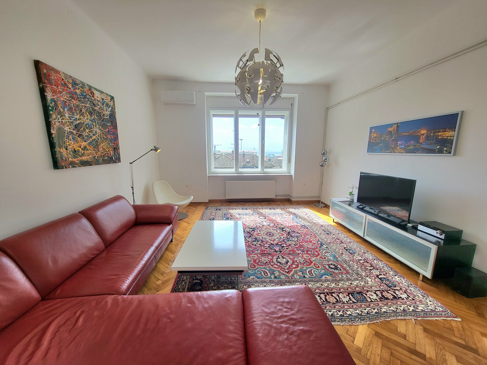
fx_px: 183
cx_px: 244
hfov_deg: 106.2
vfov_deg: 89.9
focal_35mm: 13
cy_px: 182
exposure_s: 1/125
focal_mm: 1.74
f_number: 2.2
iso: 32
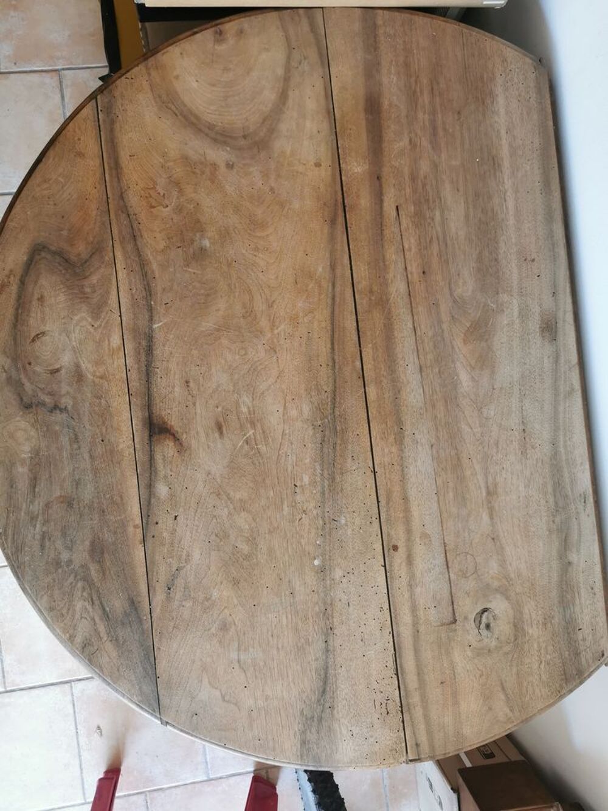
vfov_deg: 65.3
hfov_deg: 51.4
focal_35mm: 27
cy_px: 406
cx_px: 304
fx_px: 632
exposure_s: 1/100
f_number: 1.6
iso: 160
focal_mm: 5.56
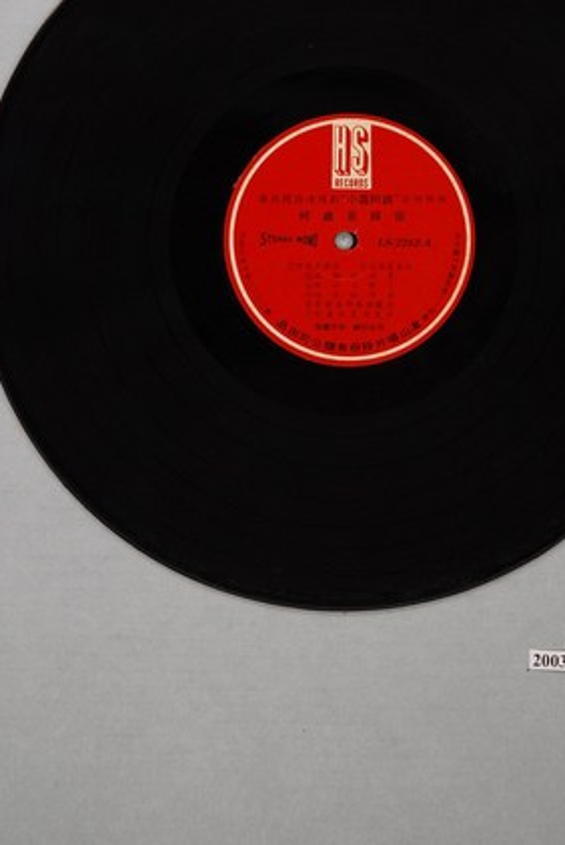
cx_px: 347
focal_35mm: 148
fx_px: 3473
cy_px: 240
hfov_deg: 9.3
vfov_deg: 13.8
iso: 320
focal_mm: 65
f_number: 4.5
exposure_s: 1/50
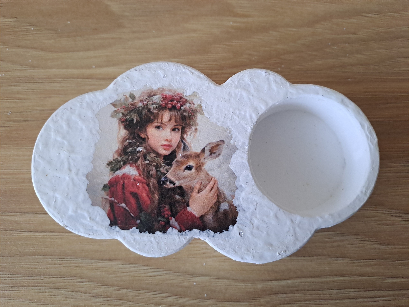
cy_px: 154
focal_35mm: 25
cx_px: 204
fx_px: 295
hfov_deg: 69.4
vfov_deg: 54.9
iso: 320
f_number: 1.8
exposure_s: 1/24
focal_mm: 4.65
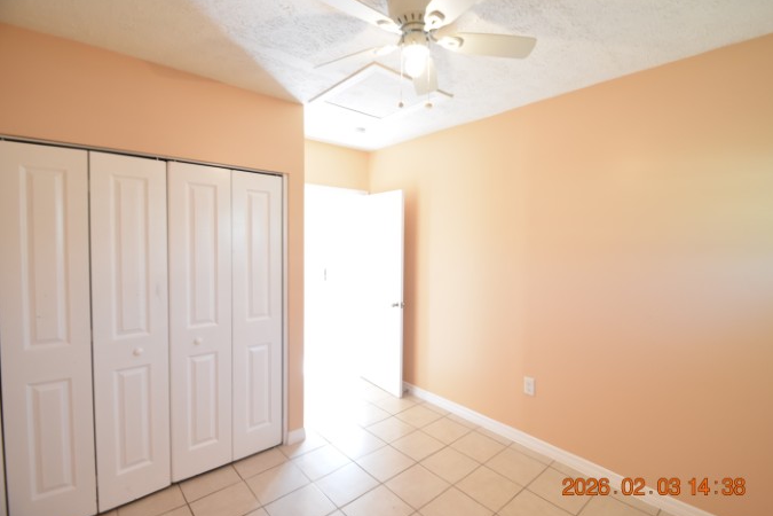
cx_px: 411
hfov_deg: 96.6
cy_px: 253
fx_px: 344
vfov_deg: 73.7
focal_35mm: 16
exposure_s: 1/30
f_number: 3.5
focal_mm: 10
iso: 800
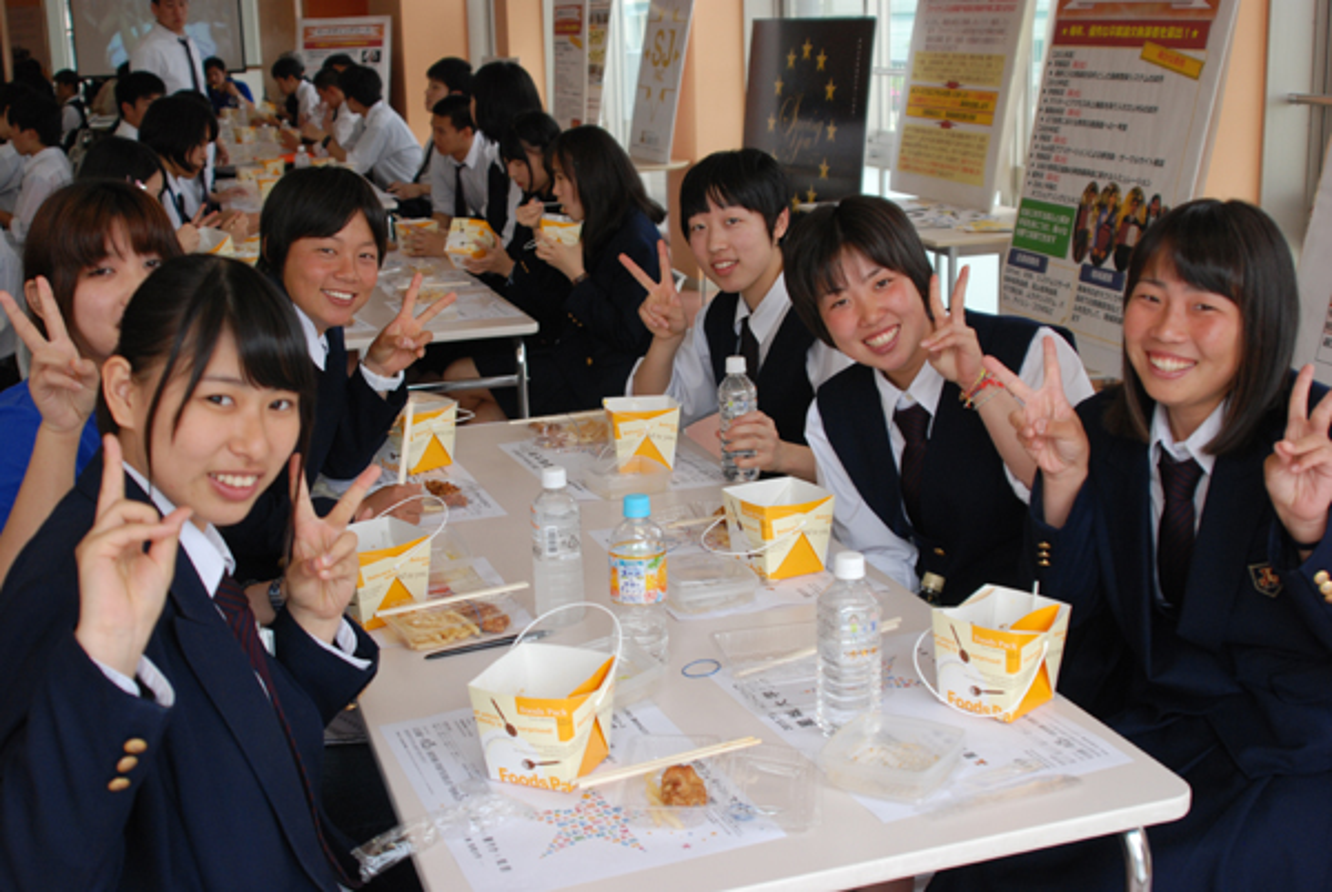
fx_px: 1556
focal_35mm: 42
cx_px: 666
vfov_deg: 32.0
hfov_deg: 46.3
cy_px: 446
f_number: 4
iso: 400
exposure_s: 1/500
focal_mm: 28
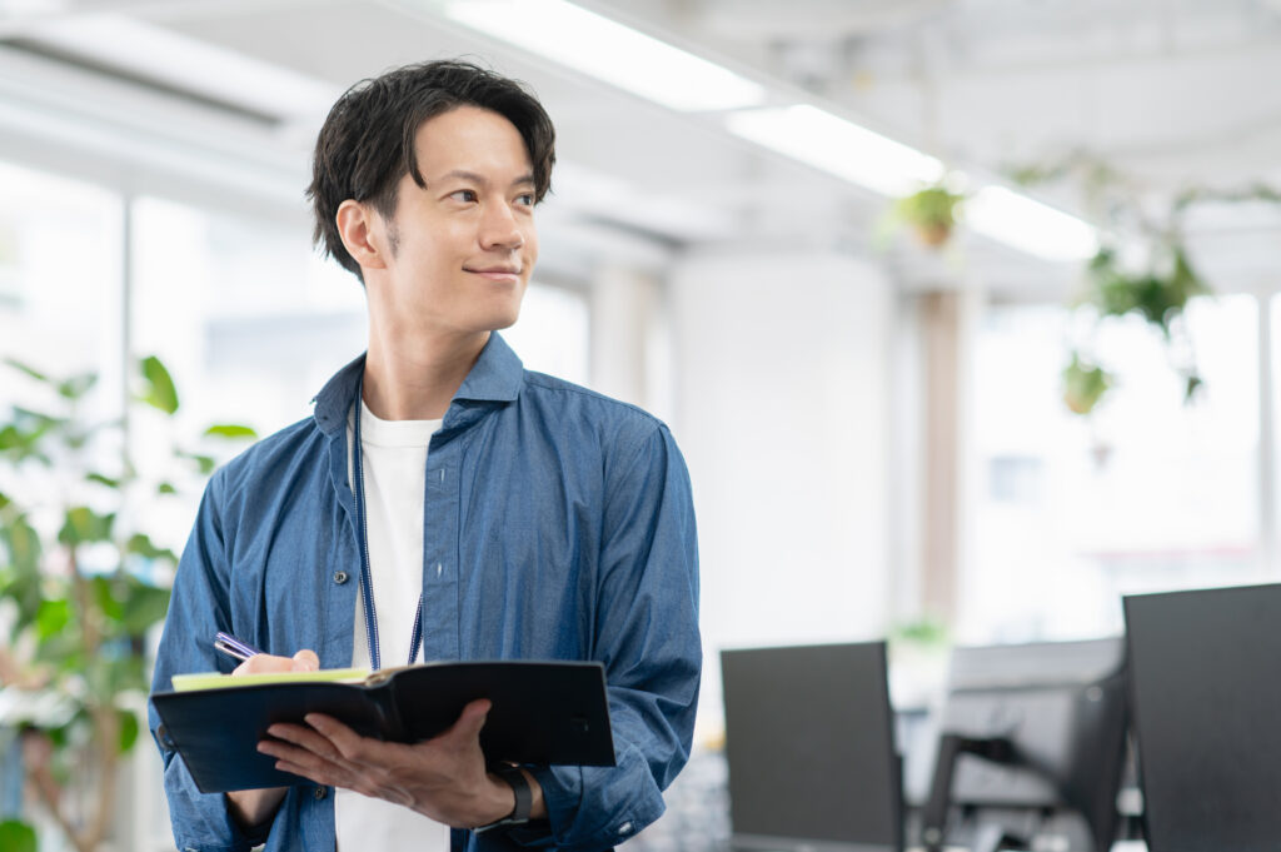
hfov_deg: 23.9
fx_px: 3022
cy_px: 426
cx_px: 640
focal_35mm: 85
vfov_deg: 16.0
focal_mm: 85
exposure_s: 1/160
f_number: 2.8
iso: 200
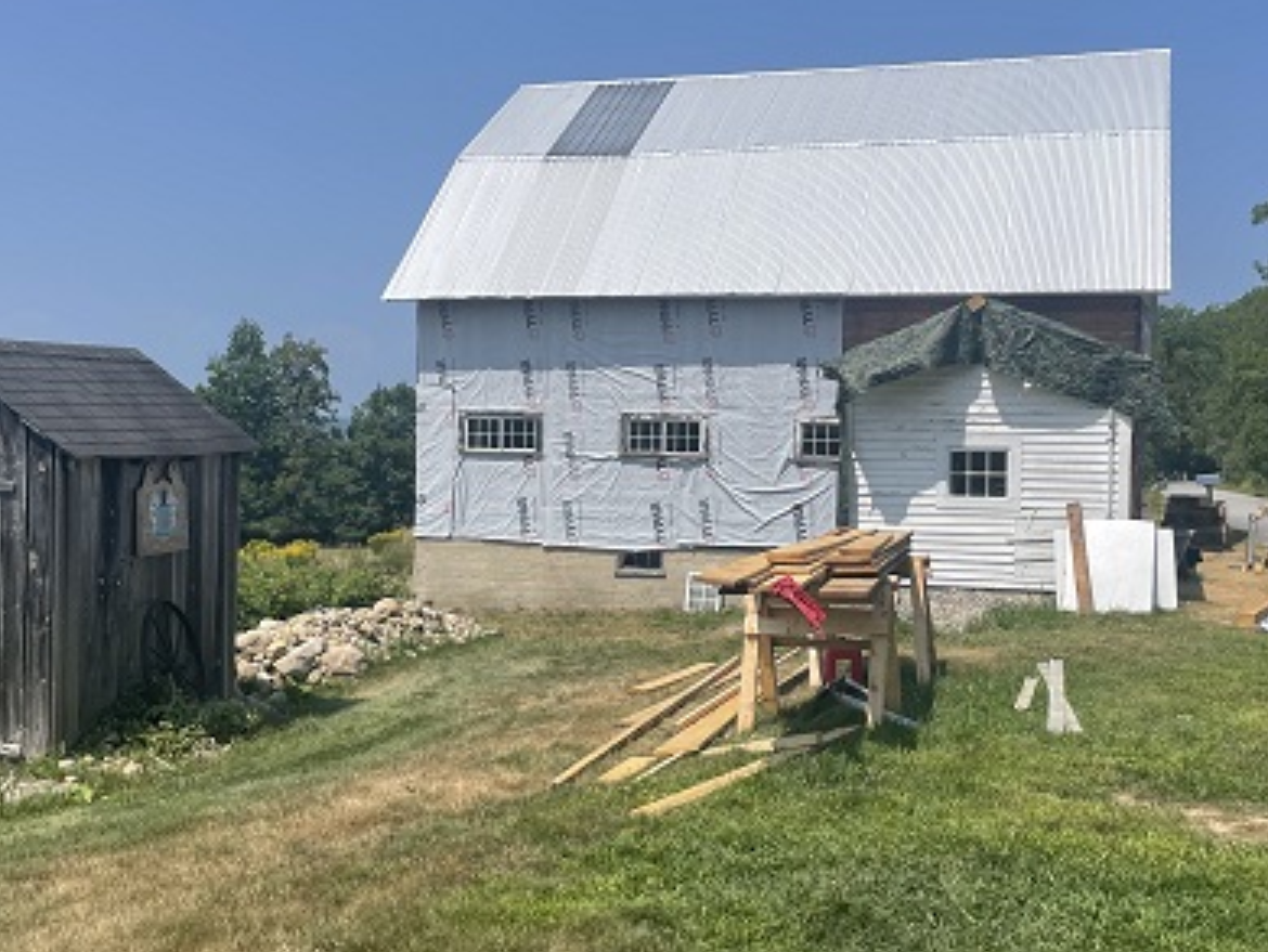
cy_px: 494
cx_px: 702
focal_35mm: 40
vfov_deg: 36.0
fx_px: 1466
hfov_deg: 46.7
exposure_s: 1/5051
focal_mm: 4.2
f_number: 1.6
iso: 32
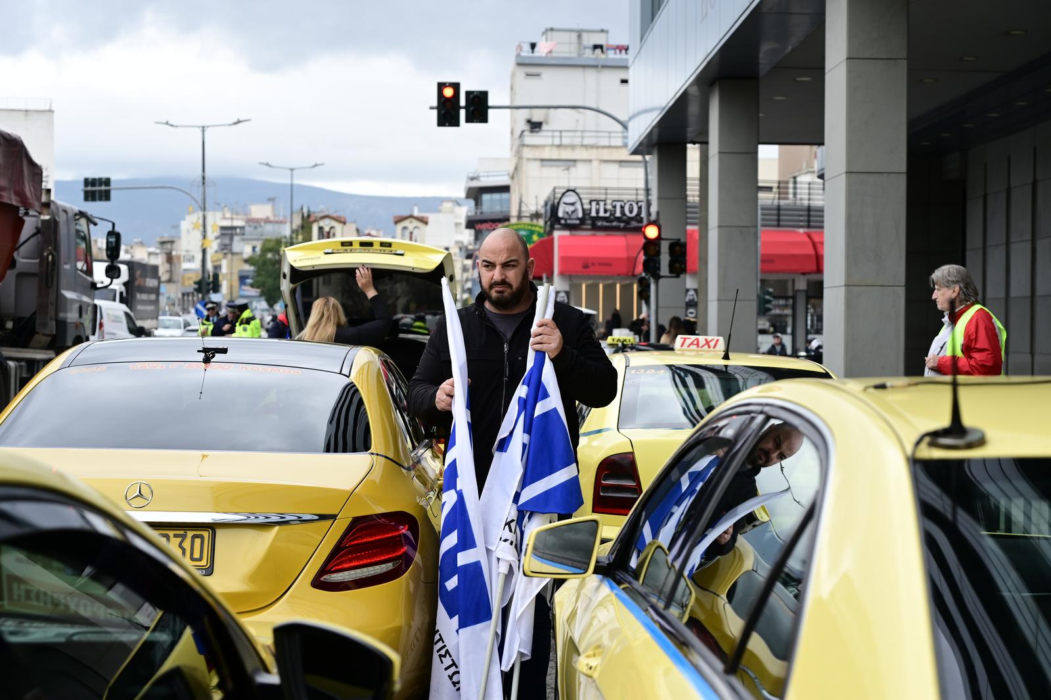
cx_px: 526
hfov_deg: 39.6
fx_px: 1459
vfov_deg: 27.0
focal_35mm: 50
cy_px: 350
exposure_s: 1/1000
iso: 200
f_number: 4
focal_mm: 50
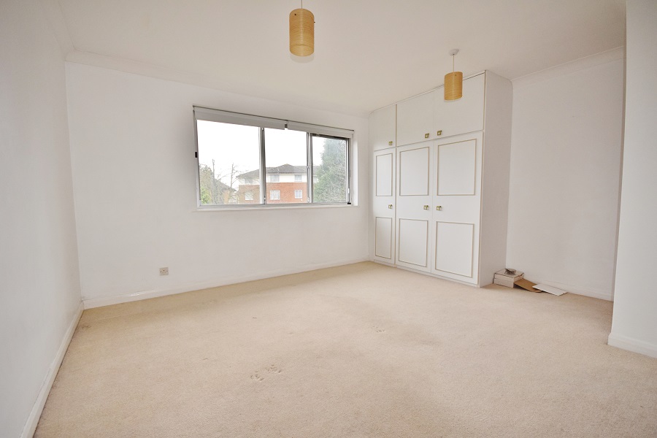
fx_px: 274
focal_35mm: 15
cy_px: 219
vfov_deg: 77.3
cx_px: 328
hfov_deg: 100.4
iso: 800
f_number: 5
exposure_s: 1/100
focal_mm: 10
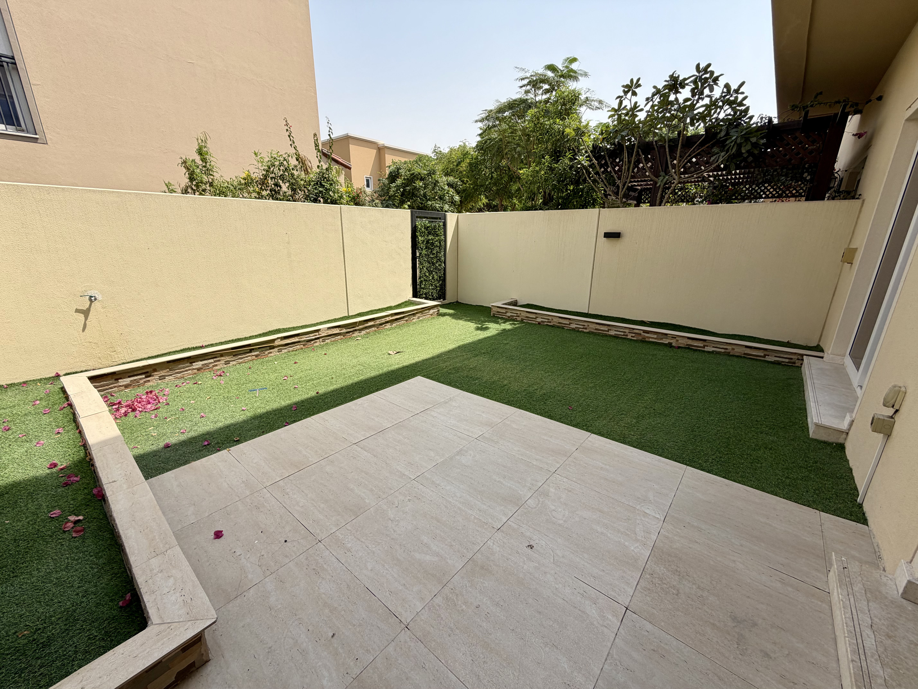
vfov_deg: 85.7
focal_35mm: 14
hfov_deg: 102.1
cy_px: 344
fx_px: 371
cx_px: 459
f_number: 2.2
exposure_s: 1/770
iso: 25
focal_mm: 2.22
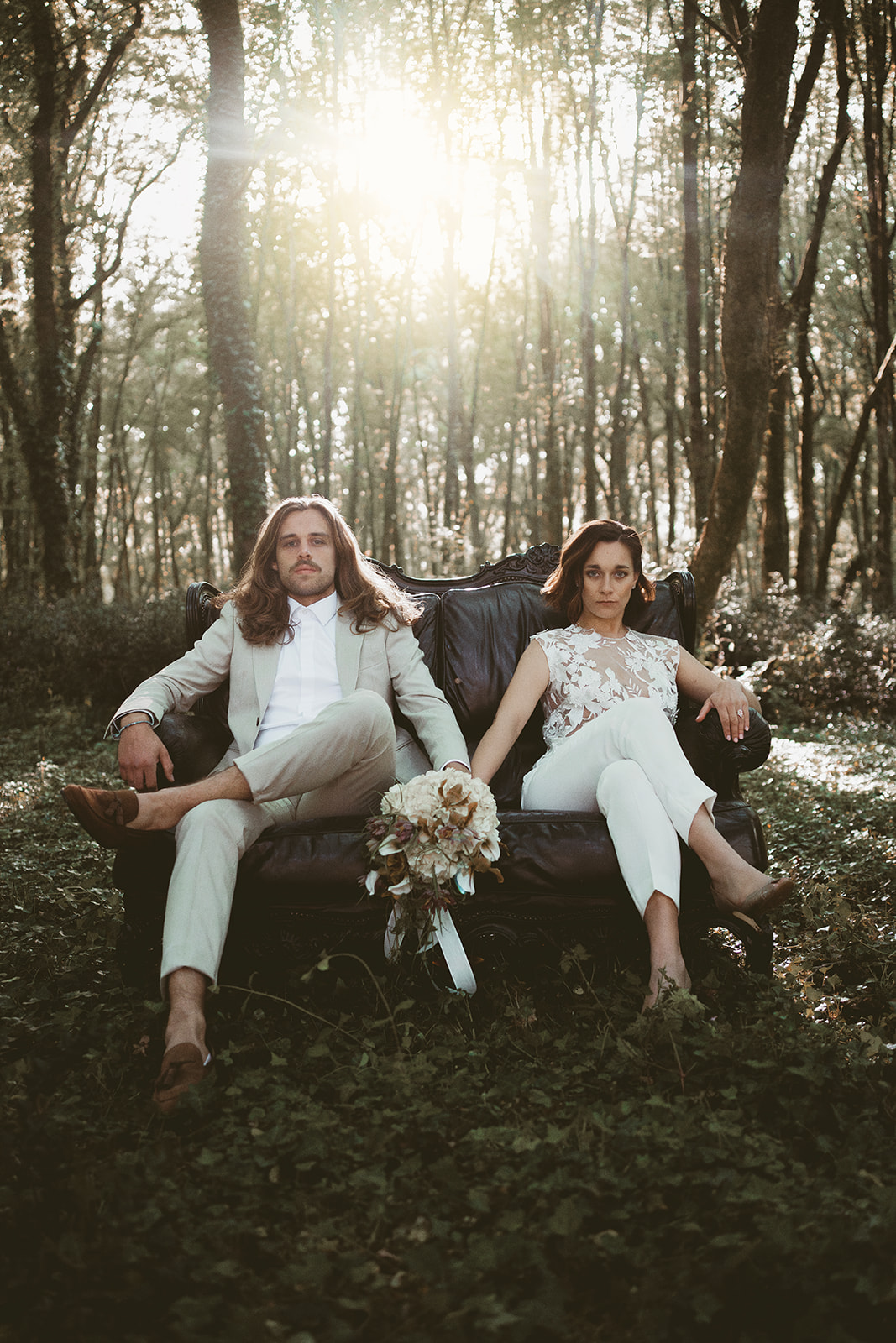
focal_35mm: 35
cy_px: 672
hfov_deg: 37.9
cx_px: 448
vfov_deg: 54.4
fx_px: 1306
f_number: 2.5
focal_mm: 35
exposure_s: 1/125
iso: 10000
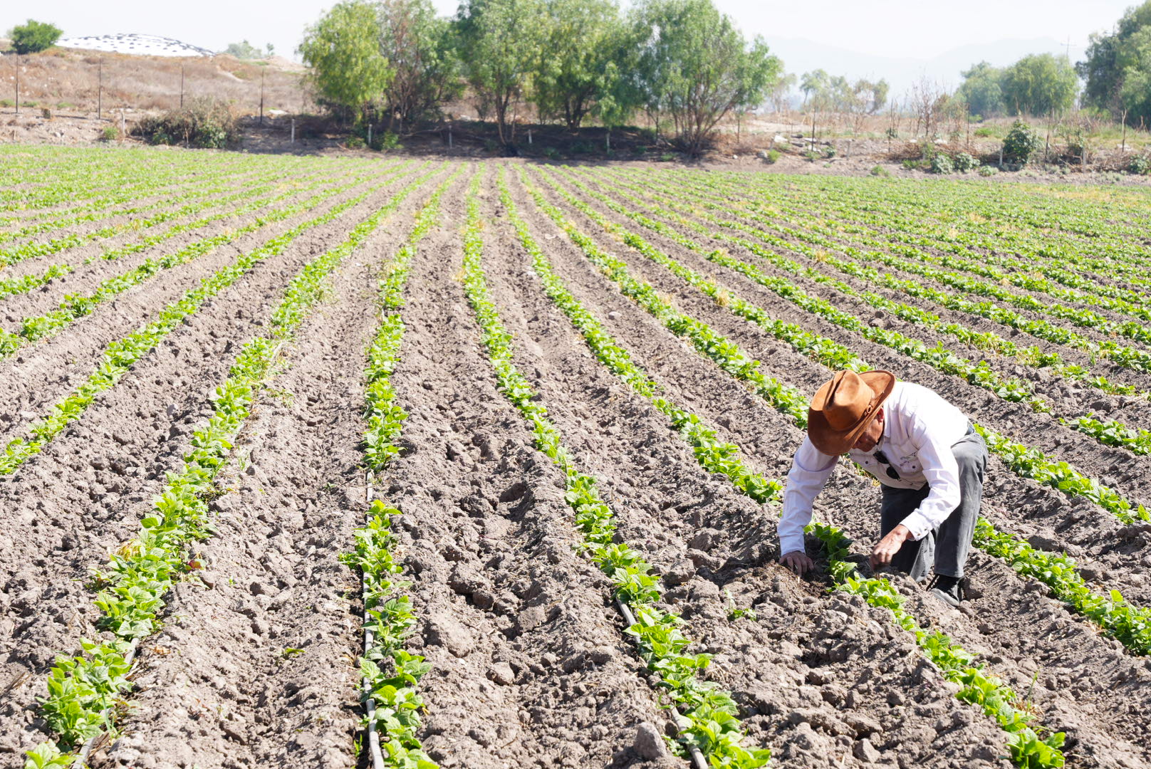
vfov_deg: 13.1
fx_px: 3359
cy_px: 384
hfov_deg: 19.4
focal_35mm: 105
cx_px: 576
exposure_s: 1/100
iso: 100
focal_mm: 70
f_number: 8
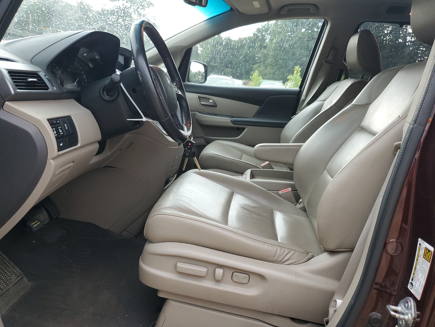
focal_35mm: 26
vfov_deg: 53.1
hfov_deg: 67.3
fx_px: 327
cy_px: 164
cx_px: 218
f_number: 1.5
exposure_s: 1/60.2
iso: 110
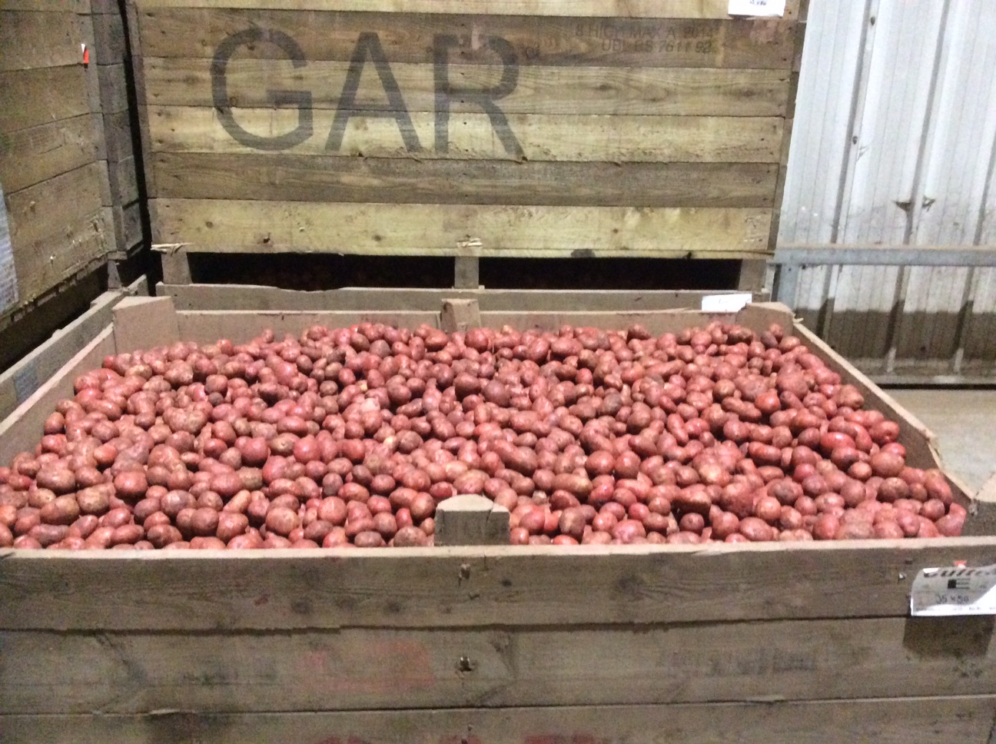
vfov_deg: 44.1
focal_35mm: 32
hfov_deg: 56.9
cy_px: 372
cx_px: 498
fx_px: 919
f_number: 2.4
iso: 500
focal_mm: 3.3
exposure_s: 1/17
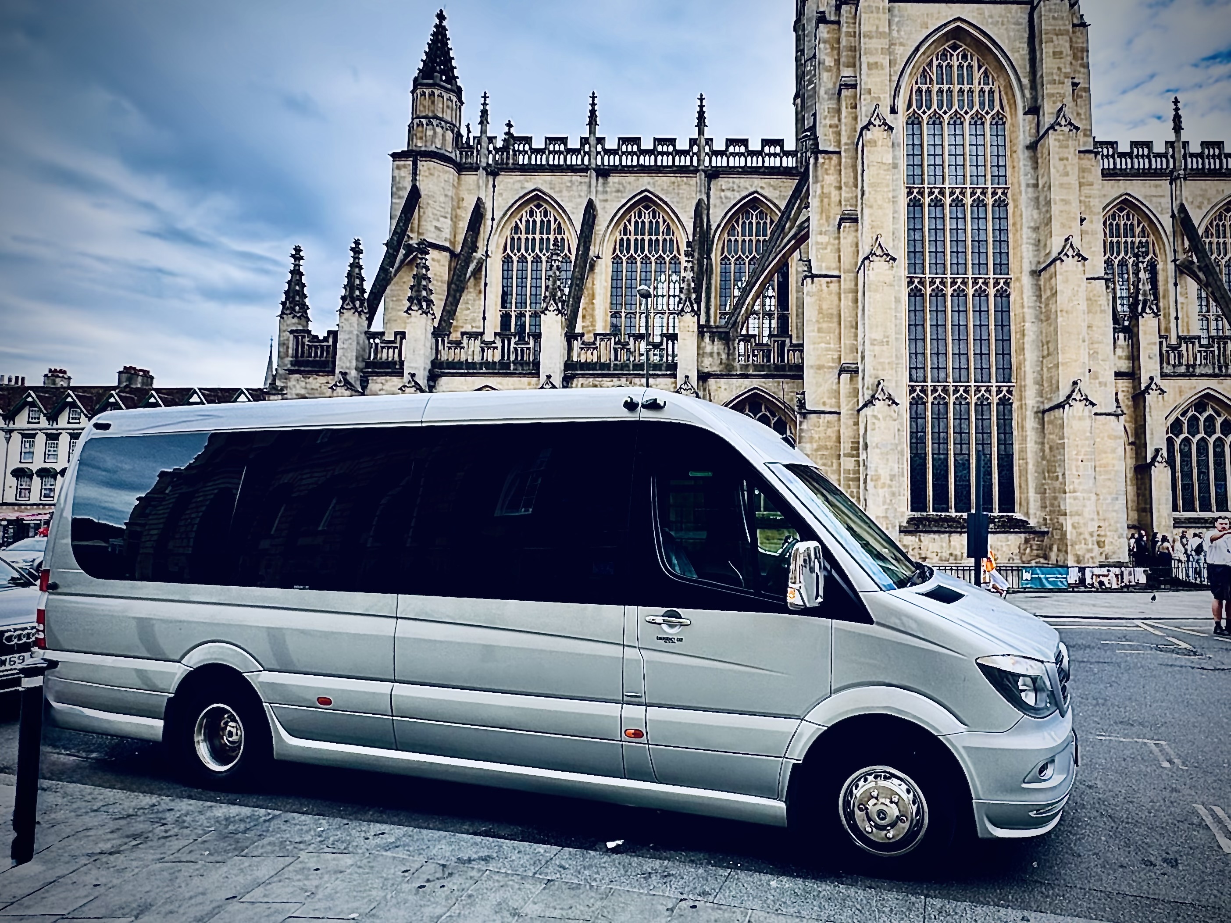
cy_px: 462
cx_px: 616
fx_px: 498
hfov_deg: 102.1
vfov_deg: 85.7
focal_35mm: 14
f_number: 2.2
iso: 40
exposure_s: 1/278
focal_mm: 2.22
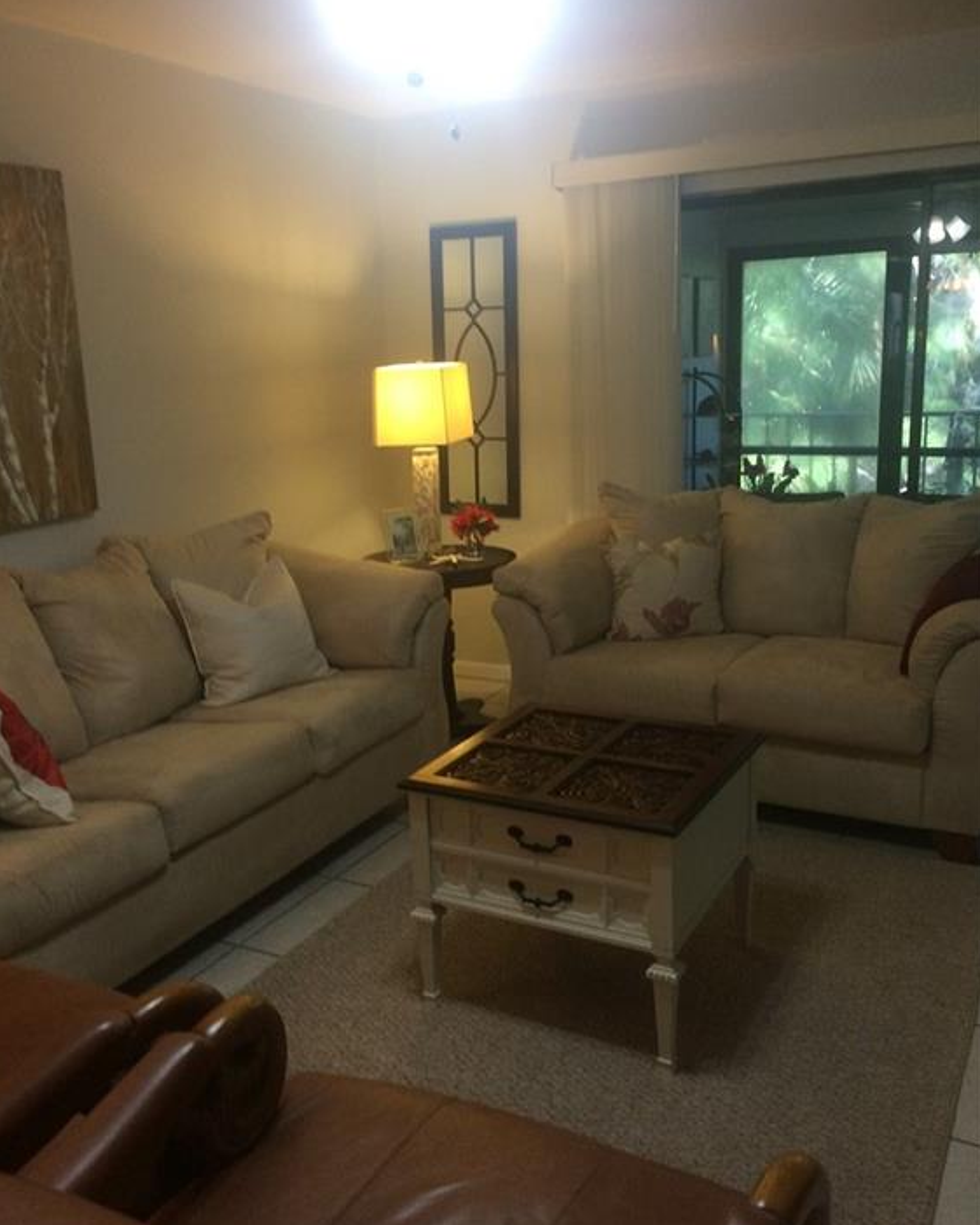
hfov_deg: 47.1
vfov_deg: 57.2
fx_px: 1124
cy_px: 605
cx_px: 486
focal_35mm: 31
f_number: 2.2
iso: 125
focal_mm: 4.15
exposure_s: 1/30
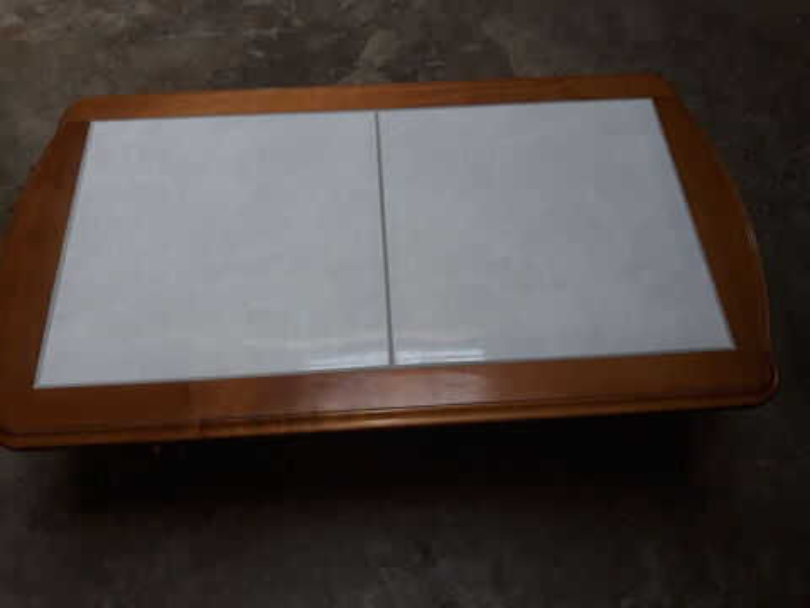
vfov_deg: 51.4
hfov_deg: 65.3
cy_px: 304
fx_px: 632
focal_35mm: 27
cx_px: 405
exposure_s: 1/112
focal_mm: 3.71
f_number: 1.7
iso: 40
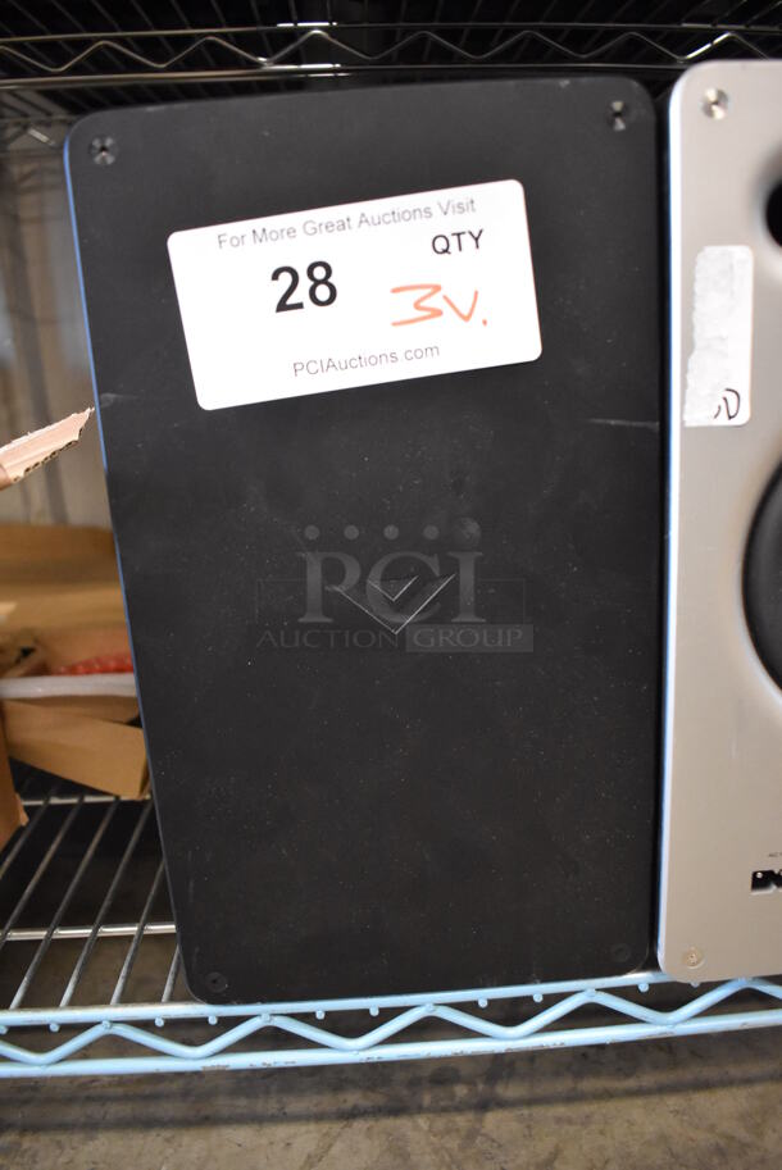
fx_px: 878
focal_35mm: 27
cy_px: 585
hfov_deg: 48.0
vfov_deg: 67.3
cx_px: 391
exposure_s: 1/125
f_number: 3.5
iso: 4500
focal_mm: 18
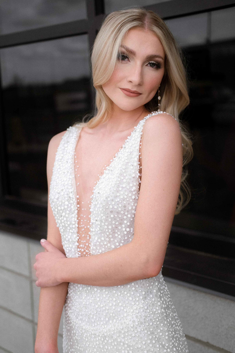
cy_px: 176
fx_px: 519
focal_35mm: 53
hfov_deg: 25.5
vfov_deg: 37.5
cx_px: 118
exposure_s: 1/2500
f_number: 2
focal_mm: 35
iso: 160
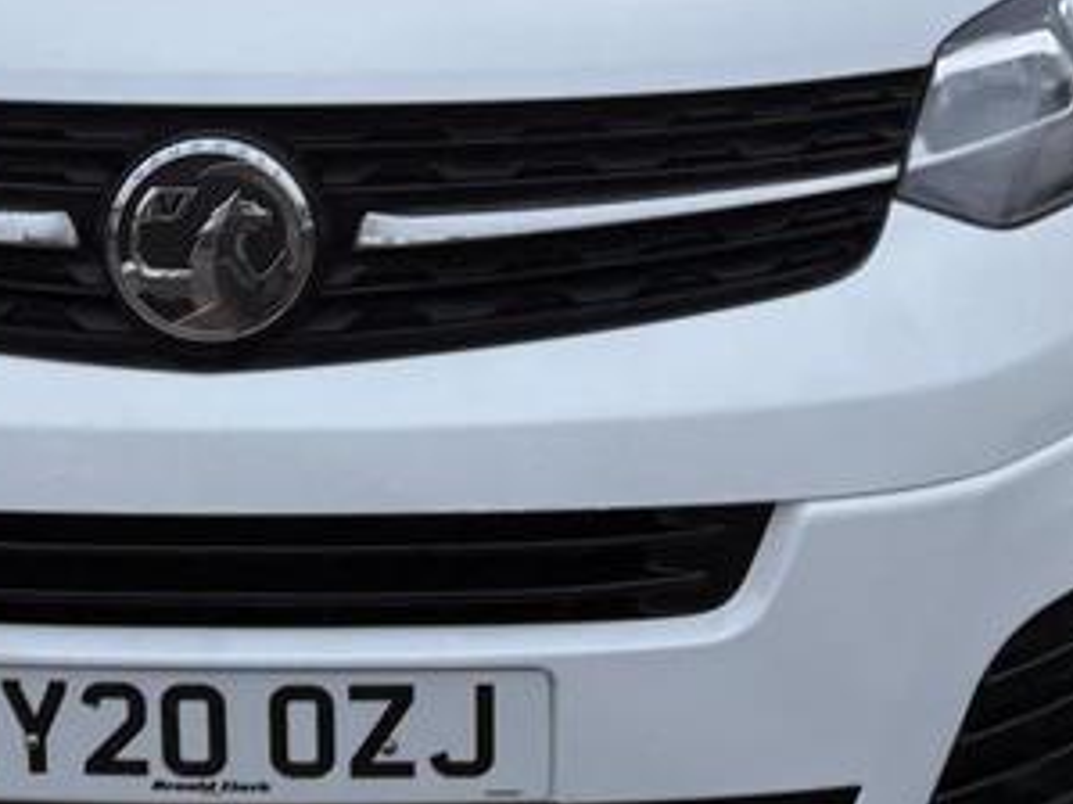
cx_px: 581
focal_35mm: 78
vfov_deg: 18.3
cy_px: -47
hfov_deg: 25.0
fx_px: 2417
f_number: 1.6
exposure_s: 1/122
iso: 50
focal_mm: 5.96
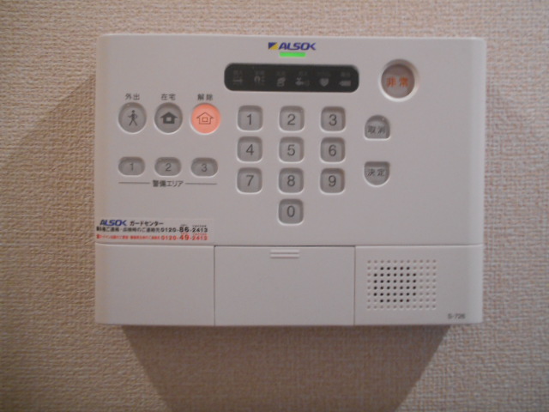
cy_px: 206
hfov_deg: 67.3
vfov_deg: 53.1
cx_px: 274
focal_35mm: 26
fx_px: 412
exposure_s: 1/30
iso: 280
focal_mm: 4.6
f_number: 3.2
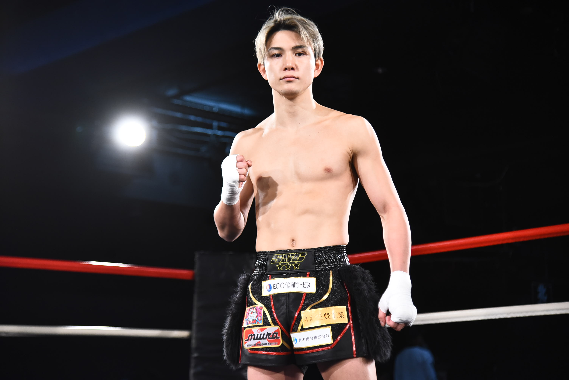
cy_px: 190
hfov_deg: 26.0
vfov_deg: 17.5
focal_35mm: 78
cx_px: 284
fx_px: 1233
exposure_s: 1/800
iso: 3200
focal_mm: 78
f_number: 4
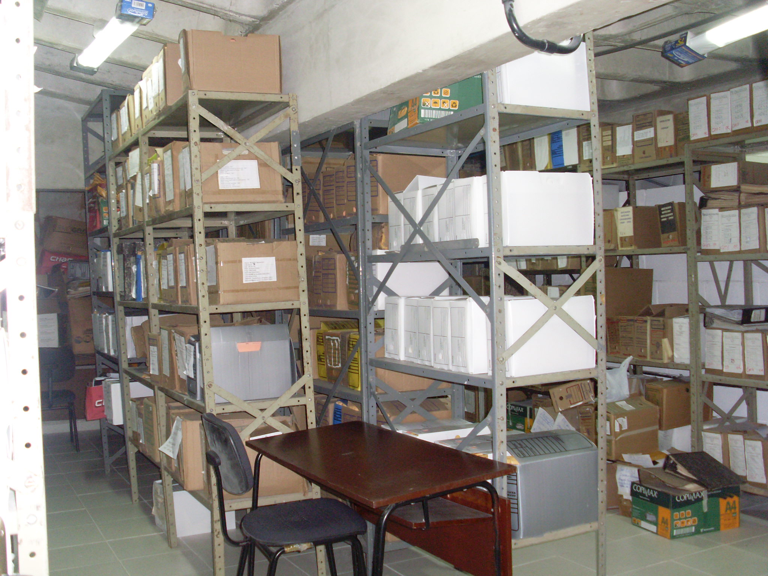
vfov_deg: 37.7
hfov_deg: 49.0
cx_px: 384
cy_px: 288
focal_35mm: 38
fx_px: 843
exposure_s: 1/45
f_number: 3
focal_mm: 6.3
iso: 200
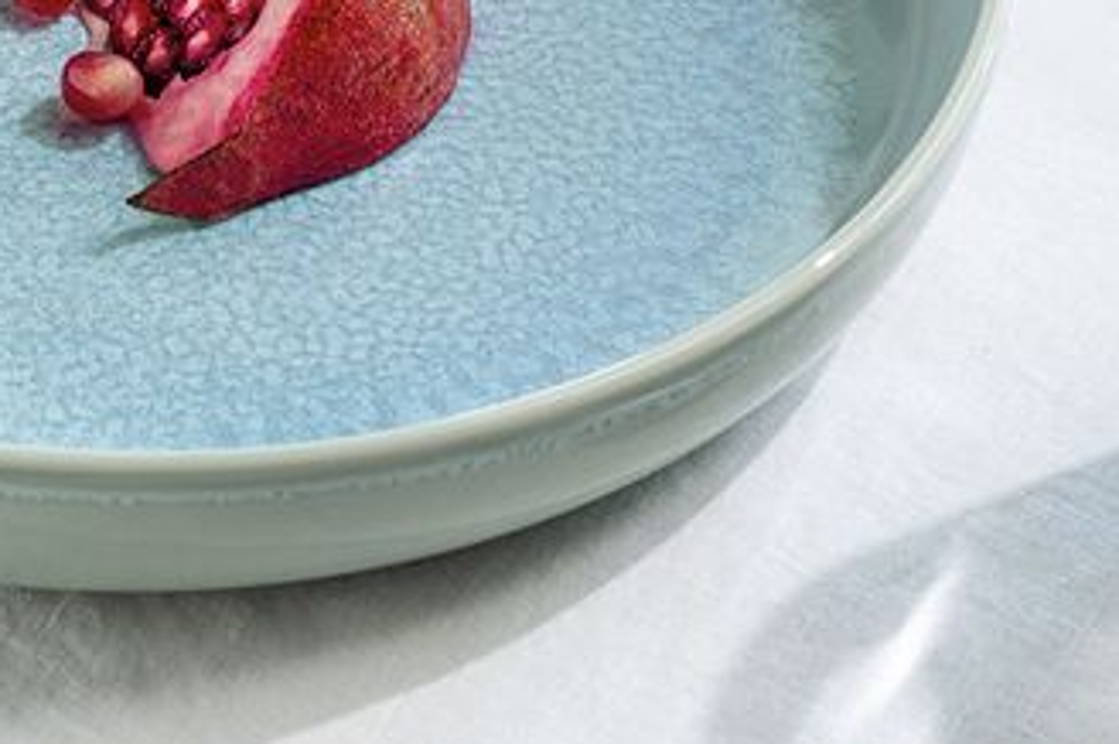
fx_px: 6987
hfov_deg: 9.1
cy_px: -133
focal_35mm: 225
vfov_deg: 6.1
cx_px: 152
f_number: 13
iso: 100
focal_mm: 85
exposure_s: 1/6
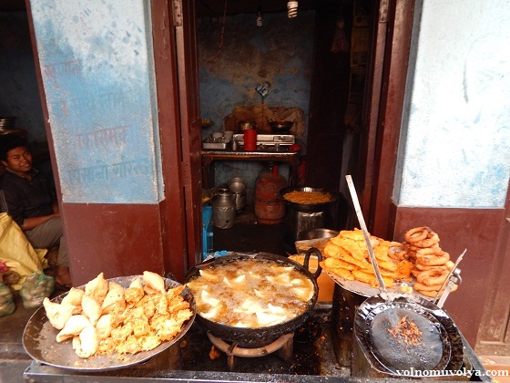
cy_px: 192
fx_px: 368
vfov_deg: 54.9
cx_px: 255
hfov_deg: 69.4
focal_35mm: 25
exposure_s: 1/30
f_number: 3.1
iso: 180
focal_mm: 4.5
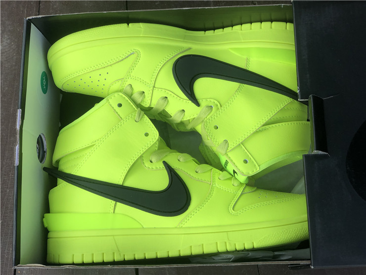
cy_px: 138
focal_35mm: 52
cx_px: 183
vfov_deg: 28.0
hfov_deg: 36.8
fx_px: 550
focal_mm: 6
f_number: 2.4
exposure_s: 1/428
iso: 16
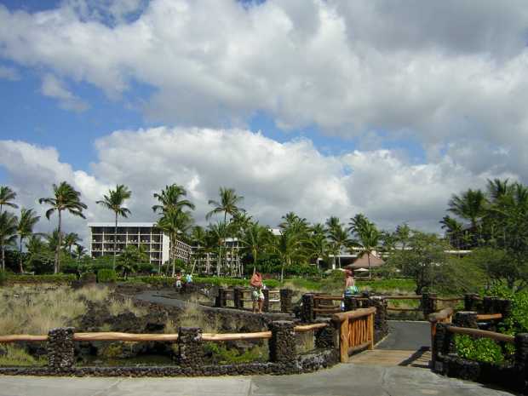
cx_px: 264
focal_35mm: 36
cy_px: 198
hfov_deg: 51.4
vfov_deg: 39.7
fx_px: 549
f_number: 5.2
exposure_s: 1/577
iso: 50
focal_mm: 4.7
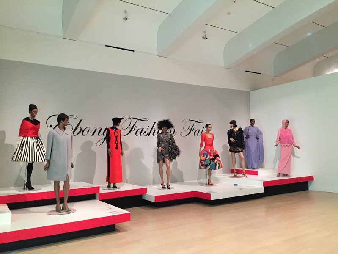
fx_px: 283
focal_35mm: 29
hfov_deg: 61.6
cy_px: 127
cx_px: 169
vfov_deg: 48.3
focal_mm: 4.15
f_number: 2.2
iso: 250
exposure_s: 1/17
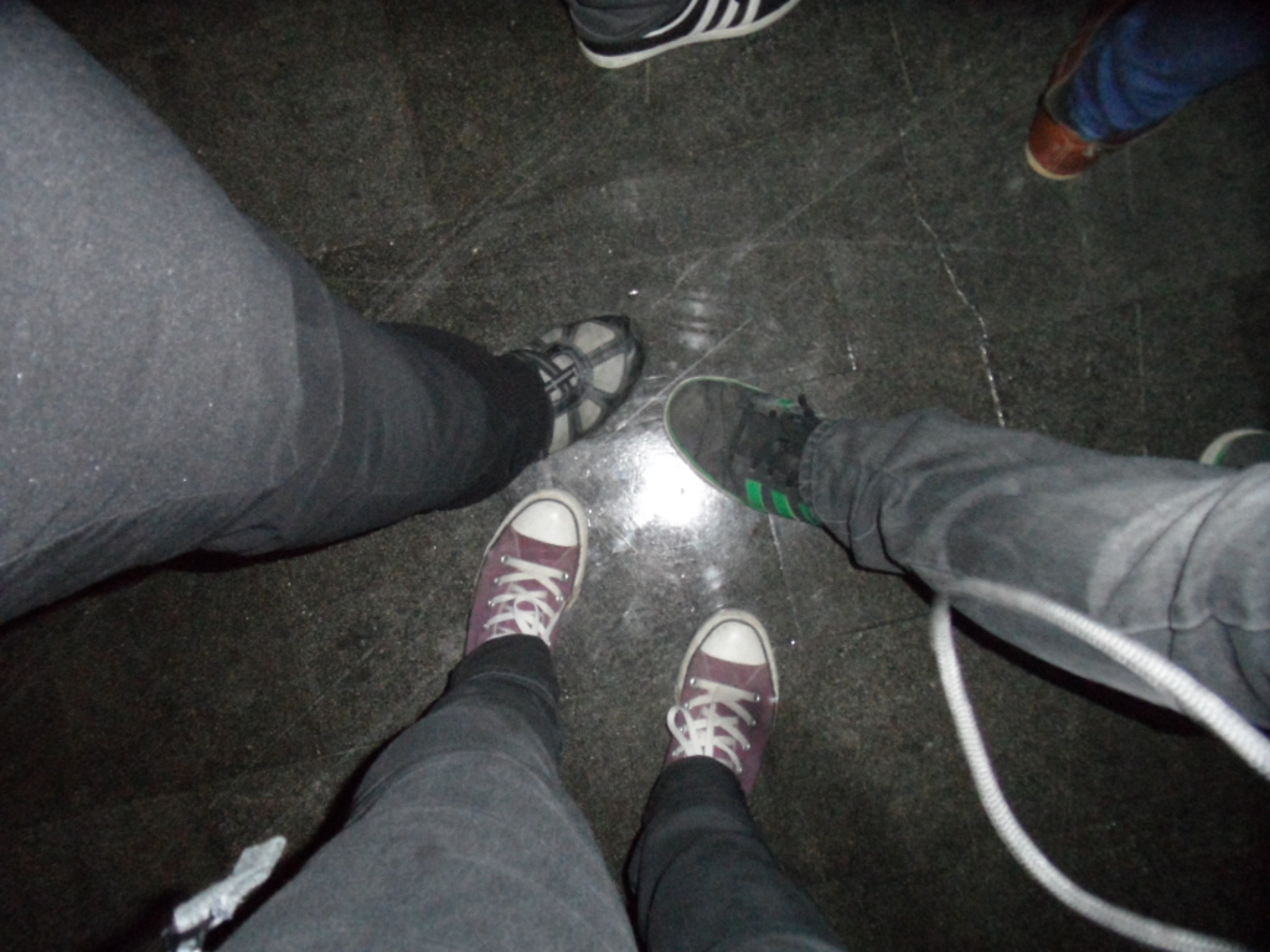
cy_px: 476
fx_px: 881
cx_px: 635
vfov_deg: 56.8
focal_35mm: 24
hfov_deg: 71.6
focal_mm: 3.9
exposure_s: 1/45
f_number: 3.2
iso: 800
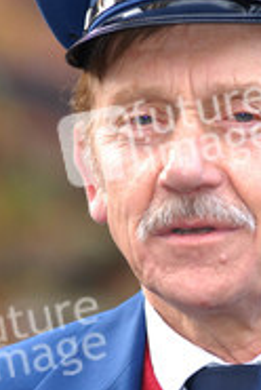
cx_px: 229
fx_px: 4735
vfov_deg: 4.7
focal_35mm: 437
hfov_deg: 3.2
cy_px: 242
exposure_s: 1/100
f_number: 4
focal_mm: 135
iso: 200
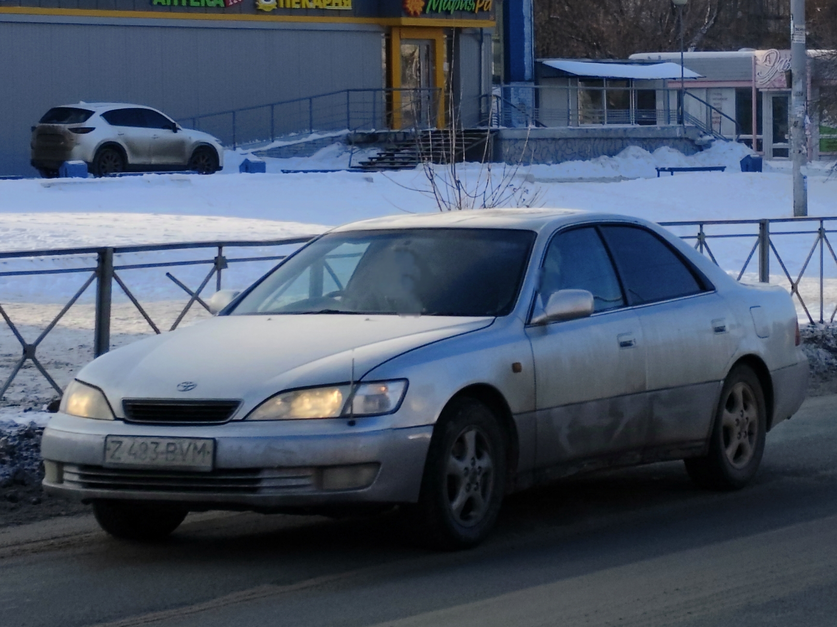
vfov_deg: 31.5
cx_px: 418
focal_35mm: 46
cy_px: 314
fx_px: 1112
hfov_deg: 41.2
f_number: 1.65
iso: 50
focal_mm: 6.19
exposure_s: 1/847
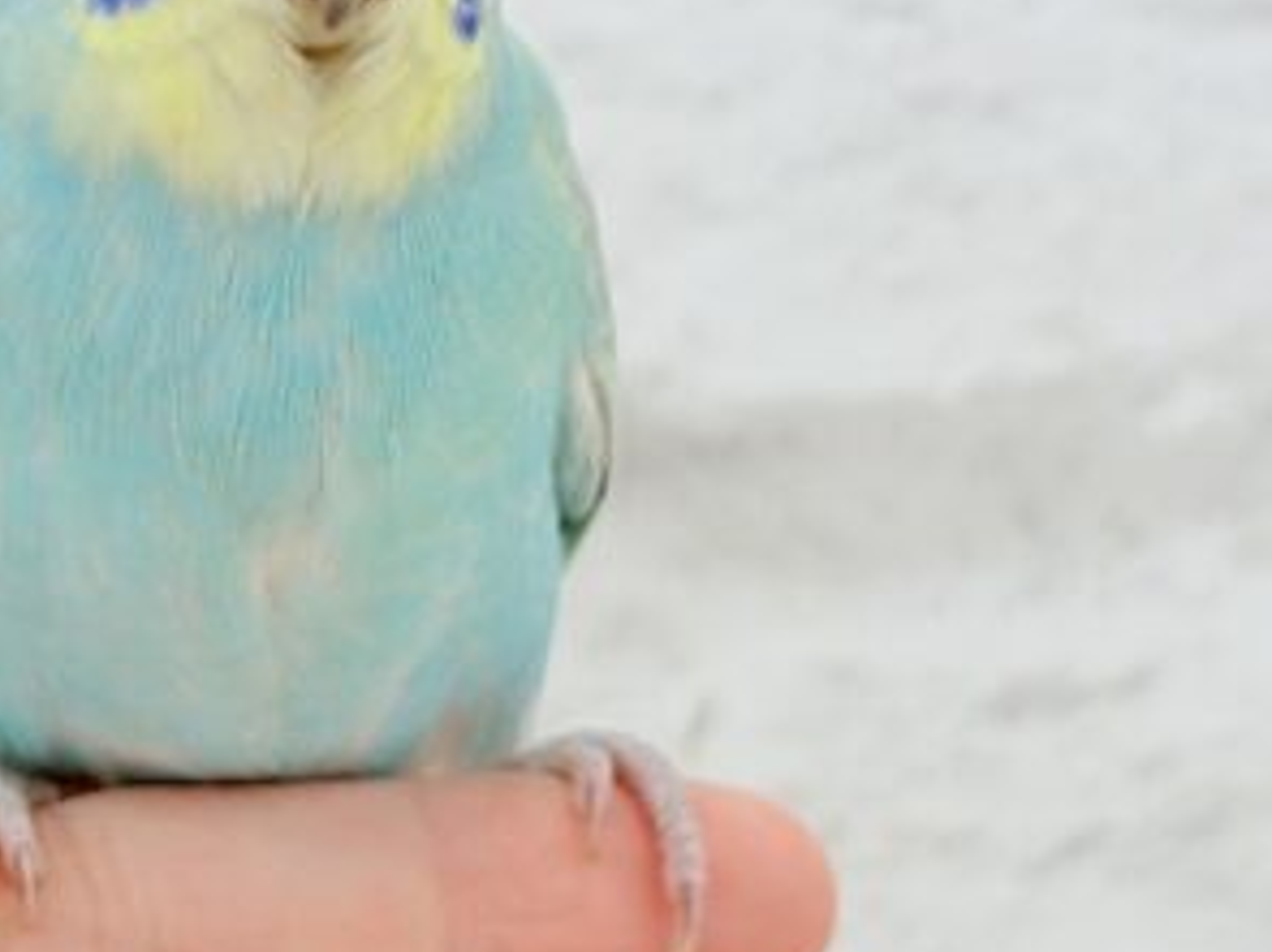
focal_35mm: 113
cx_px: 272
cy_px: 250
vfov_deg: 13.1
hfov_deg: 17.3
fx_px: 4151
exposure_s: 1/50
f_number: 1.6
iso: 40
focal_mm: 5.96
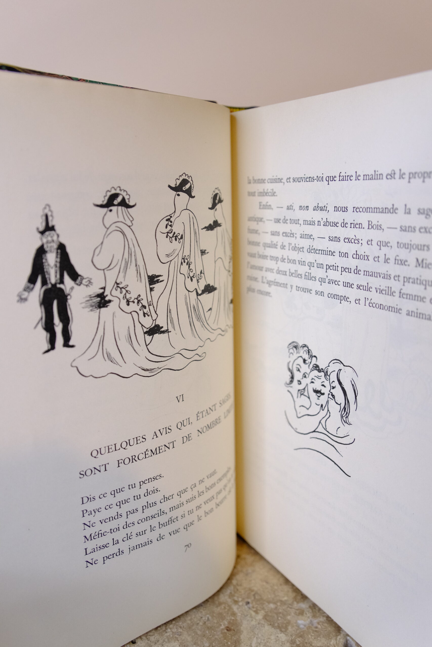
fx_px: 522
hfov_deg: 45.0
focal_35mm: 29
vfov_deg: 63.7
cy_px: 324
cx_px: 216
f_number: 3.5
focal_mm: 19.6
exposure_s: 1/100
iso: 1600
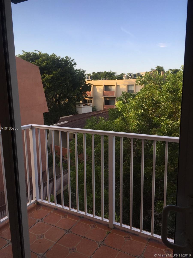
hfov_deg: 48.2
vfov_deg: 61.7
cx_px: 96
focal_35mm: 29
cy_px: 129
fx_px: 216
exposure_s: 1/344
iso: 32
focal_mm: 4.15
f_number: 2.2
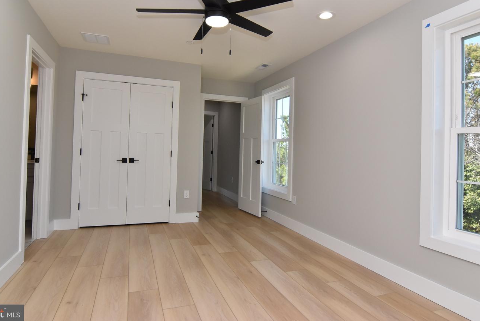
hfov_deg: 83.9
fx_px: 267
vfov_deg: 61.9
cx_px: 233
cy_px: 145
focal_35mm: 20
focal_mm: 12
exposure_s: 1/200
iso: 800
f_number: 9
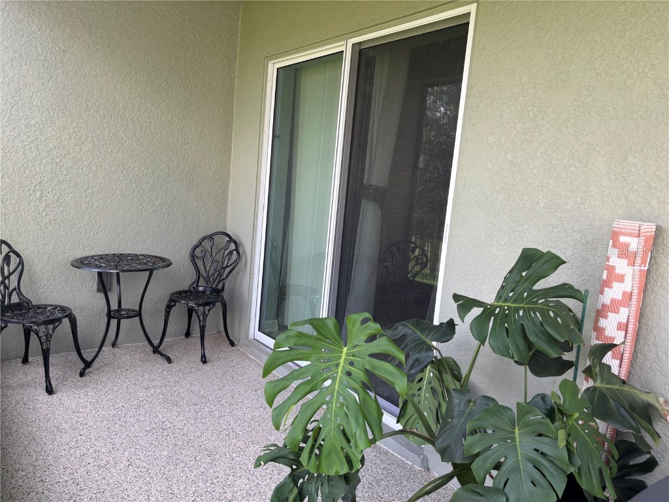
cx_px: 334
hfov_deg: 67.3
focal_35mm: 26
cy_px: 251
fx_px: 502
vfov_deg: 53.1
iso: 50
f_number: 1.6
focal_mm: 5.96
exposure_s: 1/121
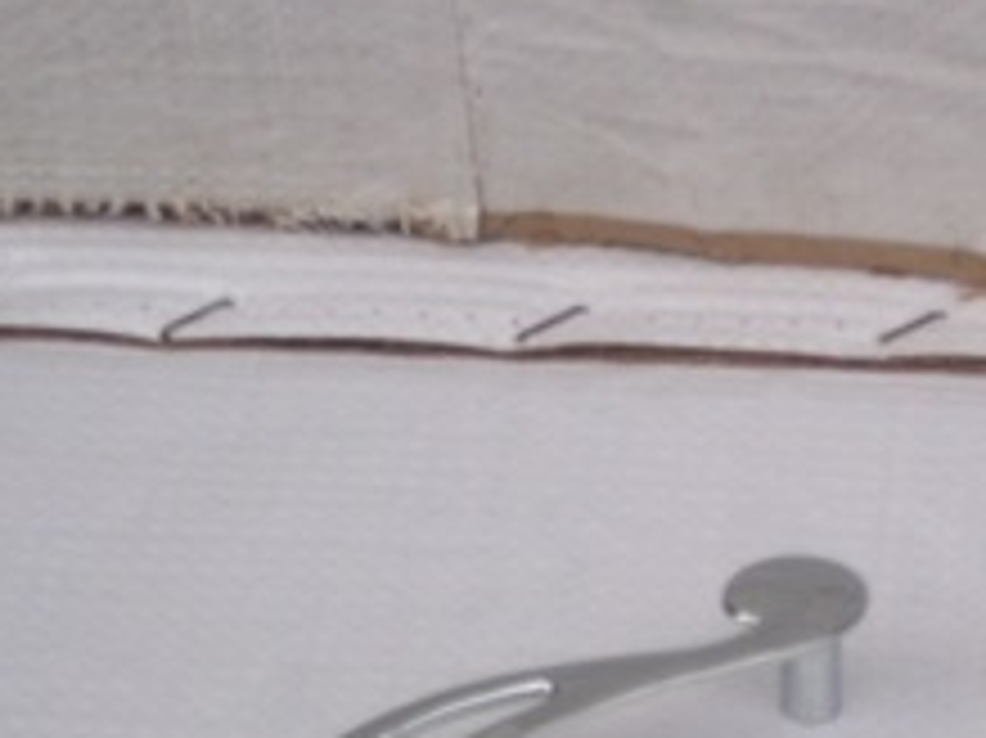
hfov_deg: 8.0
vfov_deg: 6.0
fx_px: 7032
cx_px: 671
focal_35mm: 247
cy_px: 713
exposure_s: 1/200
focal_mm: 19.5
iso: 80
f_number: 5.6
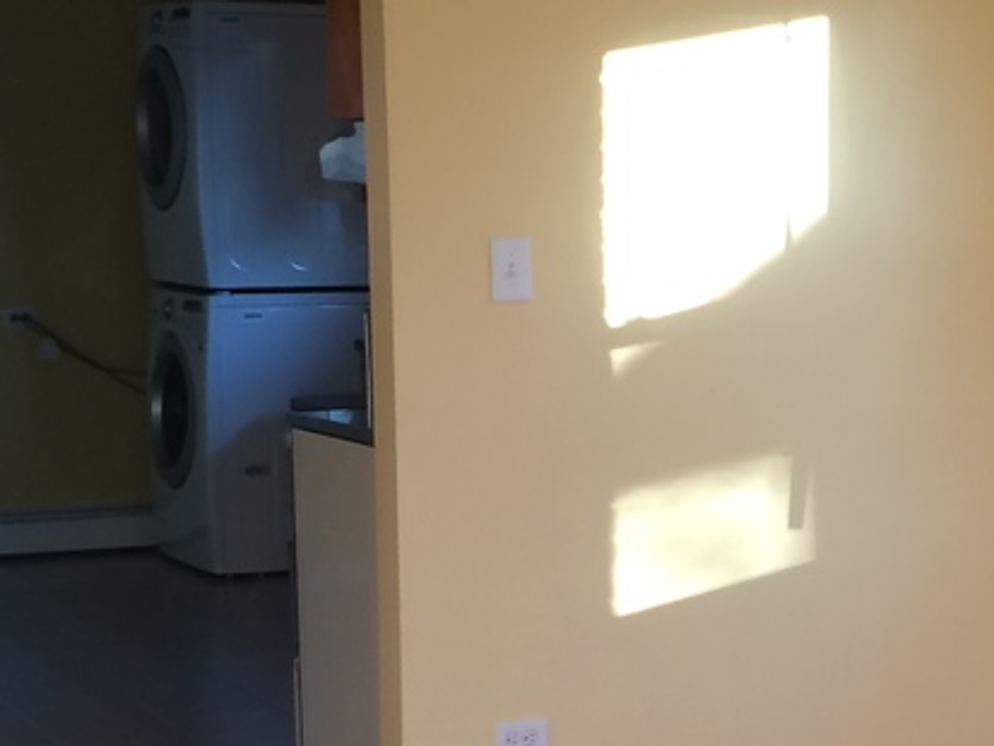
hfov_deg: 18.8
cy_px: 606
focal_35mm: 101
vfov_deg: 14.6
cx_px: 1054
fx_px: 2901
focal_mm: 4.15
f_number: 2.2
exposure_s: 1/30
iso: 40
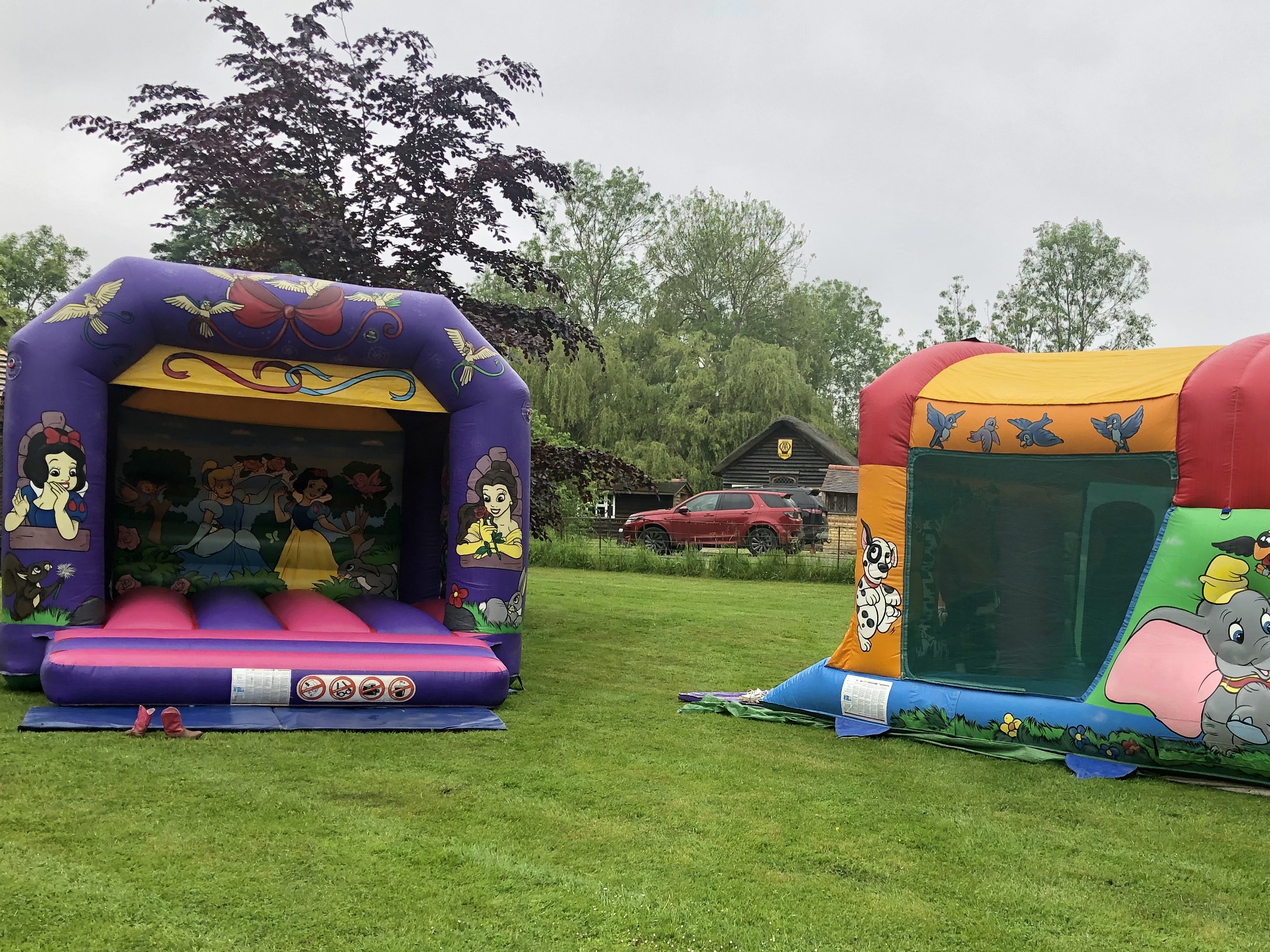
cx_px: 825
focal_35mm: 38
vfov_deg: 37.3
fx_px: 1394
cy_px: 629
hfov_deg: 48.3
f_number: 1.8
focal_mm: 3.99
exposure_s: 1/277
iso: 20
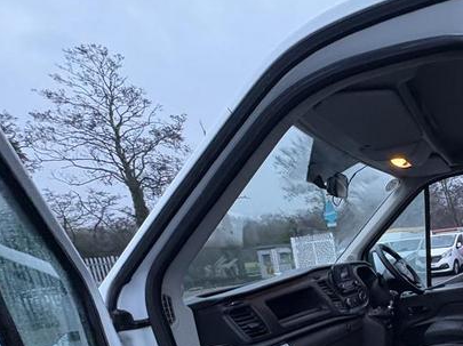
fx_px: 414
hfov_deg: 47.5
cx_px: 472
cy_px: 324
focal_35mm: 31
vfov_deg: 41.1
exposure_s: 1/60
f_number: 2.2
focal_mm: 2.22
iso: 250
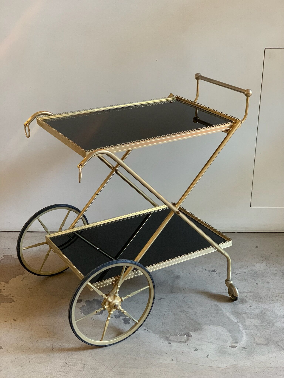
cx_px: 142
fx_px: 569
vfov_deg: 36.8
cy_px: 189
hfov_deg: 28.0
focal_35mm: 52
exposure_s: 1/50
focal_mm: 6
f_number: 2.4
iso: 320
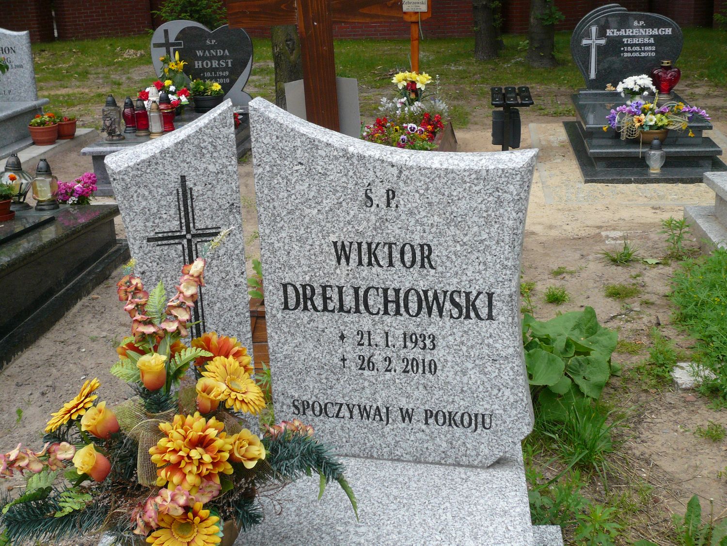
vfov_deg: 31.5
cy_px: 273
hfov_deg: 41.2
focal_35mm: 46
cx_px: 364
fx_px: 966
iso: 100
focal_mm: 7.5
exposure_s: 1/160
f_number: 3.5
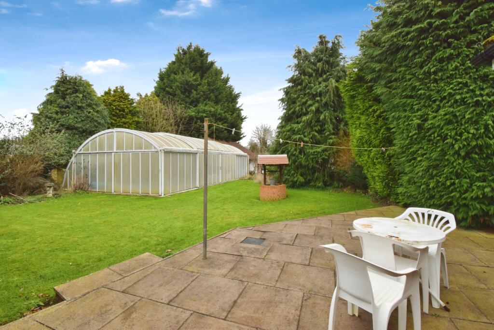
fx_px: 206
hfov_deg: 100.4
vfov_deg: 77.3
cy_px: 165
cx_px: 247
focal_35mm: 15
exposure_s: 1/160
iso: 1000
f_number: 13
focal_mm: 10
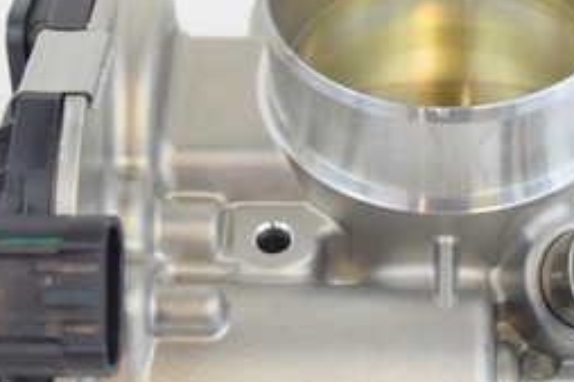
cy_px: 193
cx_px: 371
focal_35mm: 132
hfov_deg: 15.5
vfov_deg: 10.4
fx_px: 2107
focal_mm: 35
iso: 1000
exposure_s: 1/60
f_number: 4.5
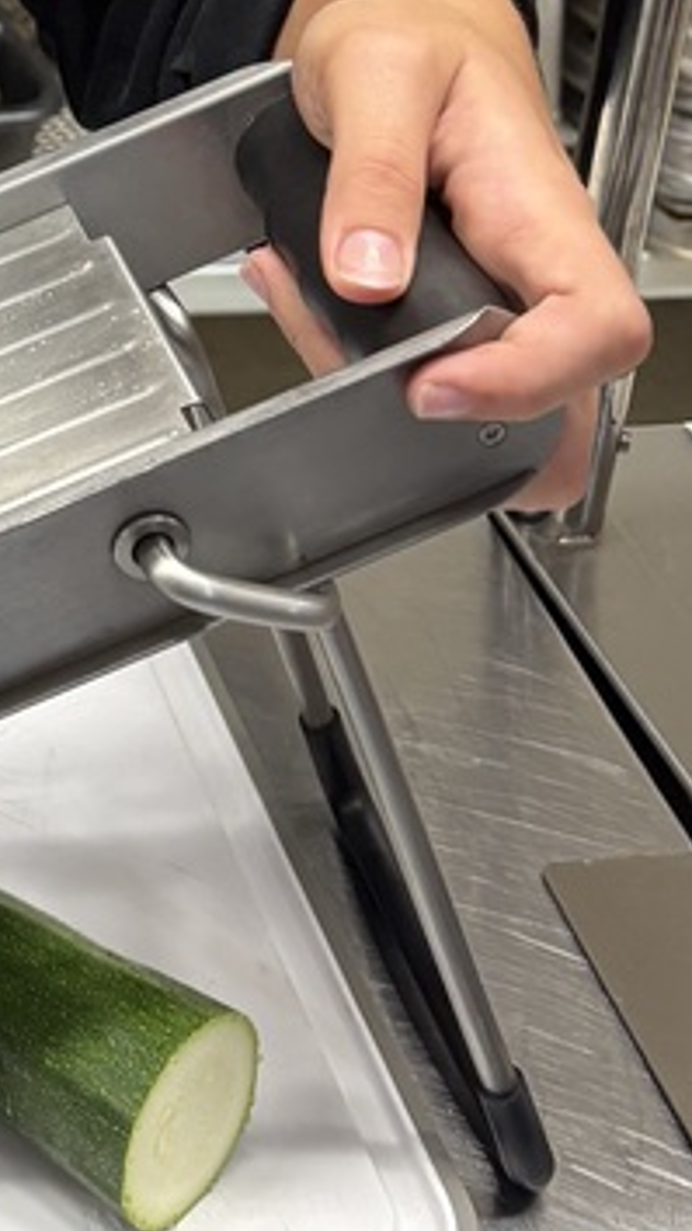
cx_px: -330
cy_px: -3
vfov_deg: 24.7
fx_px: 2676
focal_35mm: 82
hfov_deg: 13.9
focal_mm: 5.96
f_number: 1.6
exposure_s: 1/60
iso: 125
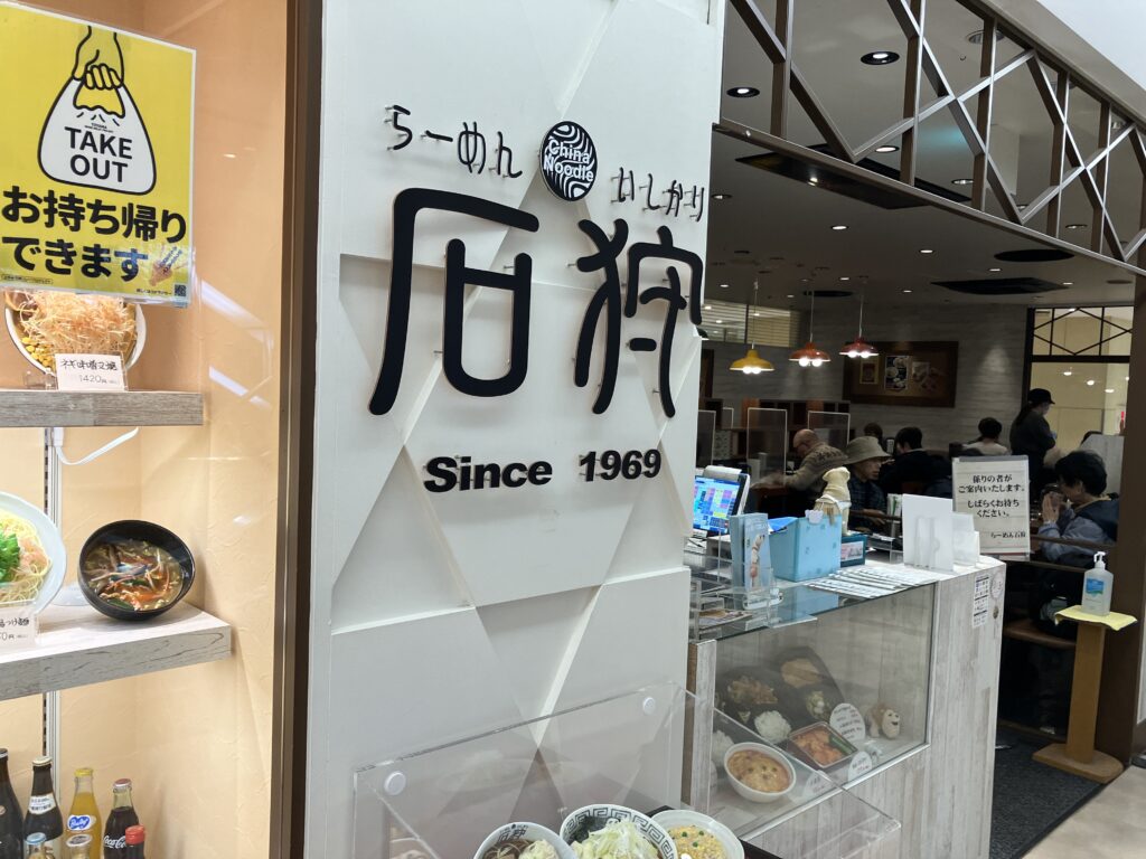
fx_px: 927
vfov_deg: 49.7
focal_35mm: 28
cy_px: 430
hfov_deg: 63.4
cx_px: 573
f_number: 1.8
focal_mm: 3.99
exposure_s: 1/100
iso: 80
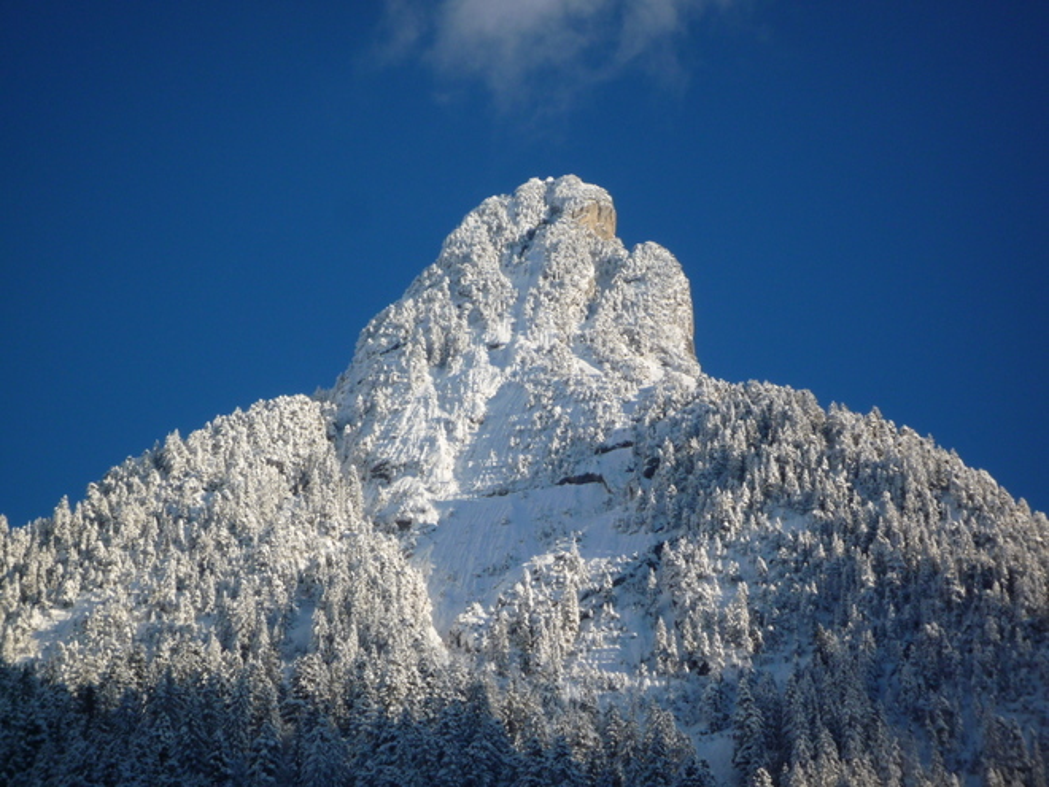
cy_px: 394
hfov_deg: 19.6
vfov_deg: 14.8
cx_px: 524
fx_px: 3030
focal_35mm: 100
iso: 100
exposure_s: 1/500
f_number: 5.6
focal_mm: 17.6
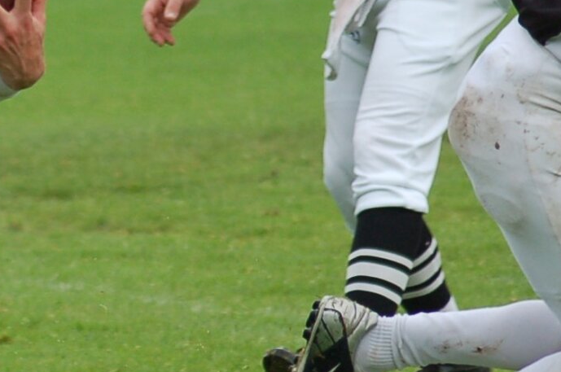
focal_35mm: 647
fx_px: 10060
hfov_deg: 3.2
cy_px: 156
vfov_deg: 2.1
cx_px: -115
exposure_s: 1/1000
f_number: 4.5
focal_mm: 135
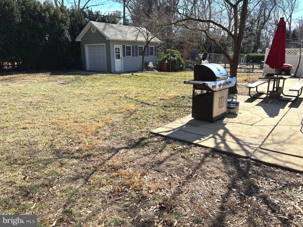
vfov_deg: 53.1
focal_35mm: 26
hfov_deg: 67.3
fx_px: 228
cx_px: 152
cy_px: 114
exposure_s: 1/1667
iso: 50
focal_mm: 5.96
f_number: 1.6
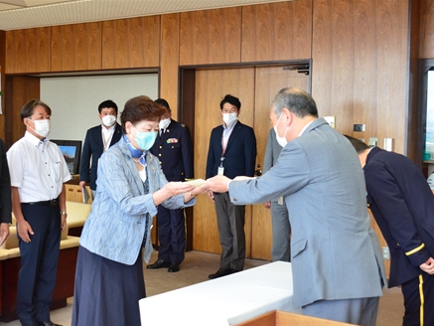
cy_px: 163
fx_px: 702
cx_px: 187
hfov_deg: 34.3
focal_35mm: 56
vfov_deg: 26.1
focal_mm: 34
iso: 2000
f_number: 5.6
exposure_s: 1/250
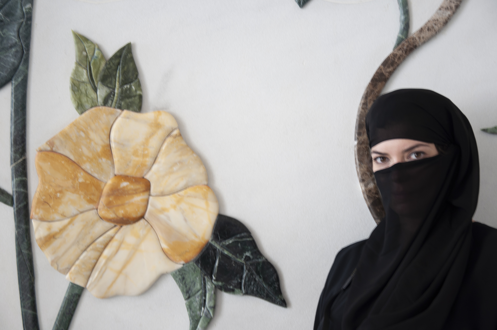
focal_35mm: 87
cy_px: 165
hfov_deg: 23.4
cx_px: 248
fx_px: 1200
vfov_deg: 15.7
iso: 200
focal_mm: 58
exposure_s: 1/13
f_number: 5
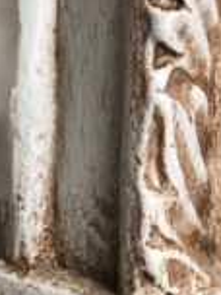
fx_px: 2988
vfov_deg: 5.6
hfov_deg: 4.2
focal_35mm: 351
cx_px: 52
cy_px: 427
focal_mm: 6
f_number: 2.4
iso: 80
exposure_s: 1/50
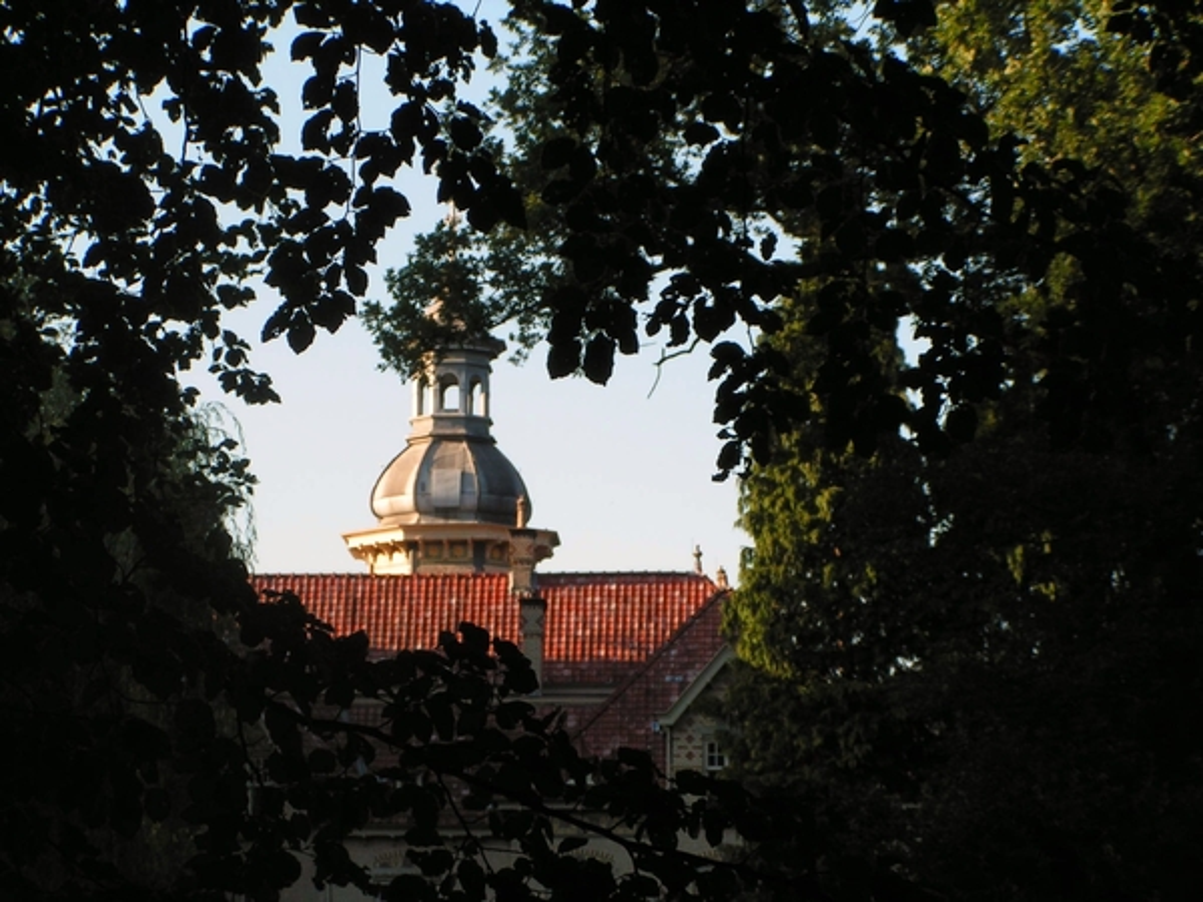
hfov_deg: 16.6
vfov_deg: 12.5
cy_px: 451
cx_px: 602
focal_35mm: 119
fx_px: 4136
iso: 50
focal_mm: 18.2
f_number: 5.6
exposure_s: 1/200
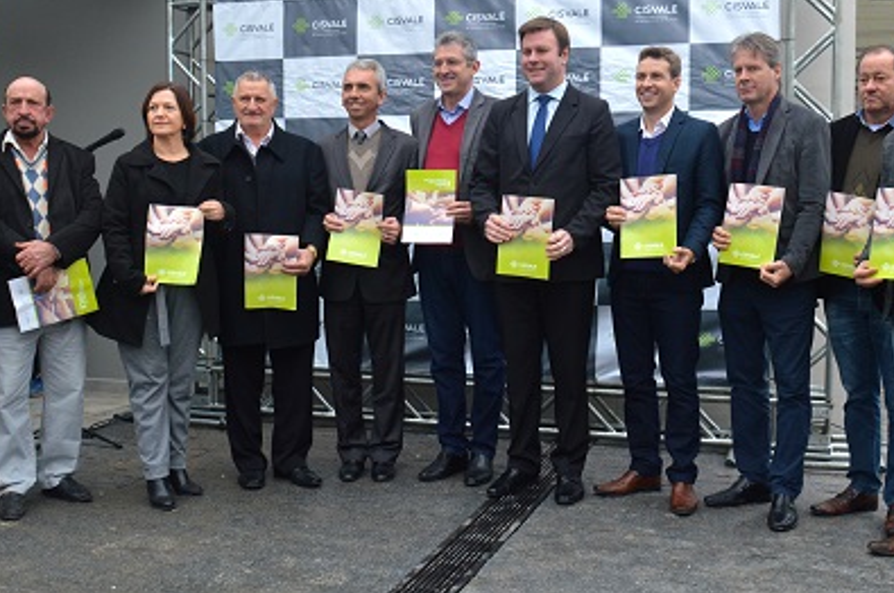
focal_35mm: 41
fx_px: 1017
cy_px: 294
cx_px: 482
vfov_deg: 32.5
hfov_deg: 47.4
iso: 400
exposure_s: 1/125
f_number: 7.1
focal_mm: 18
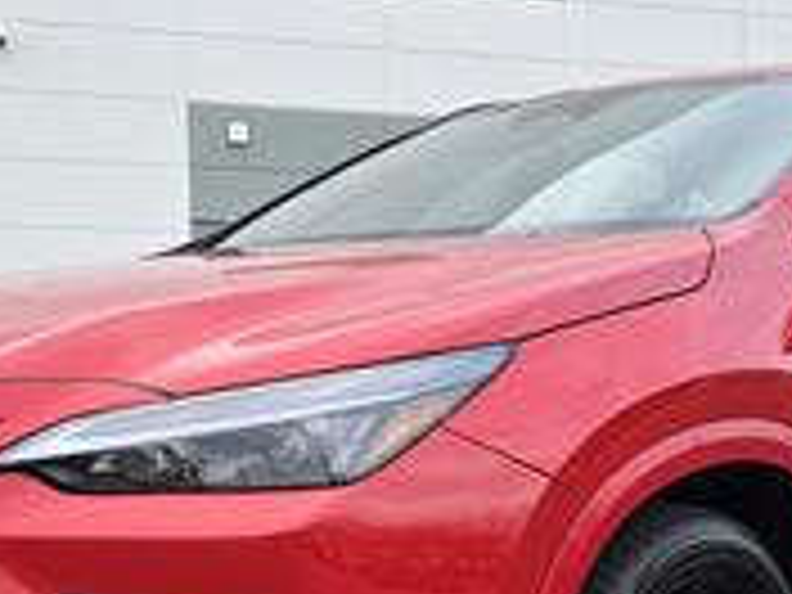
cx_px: 400
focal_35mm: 66
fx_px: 1510
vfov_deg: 21.7
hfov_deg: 29.4
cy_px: 544
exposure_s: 1/180
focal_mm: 6.3
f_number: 1.7
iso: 160
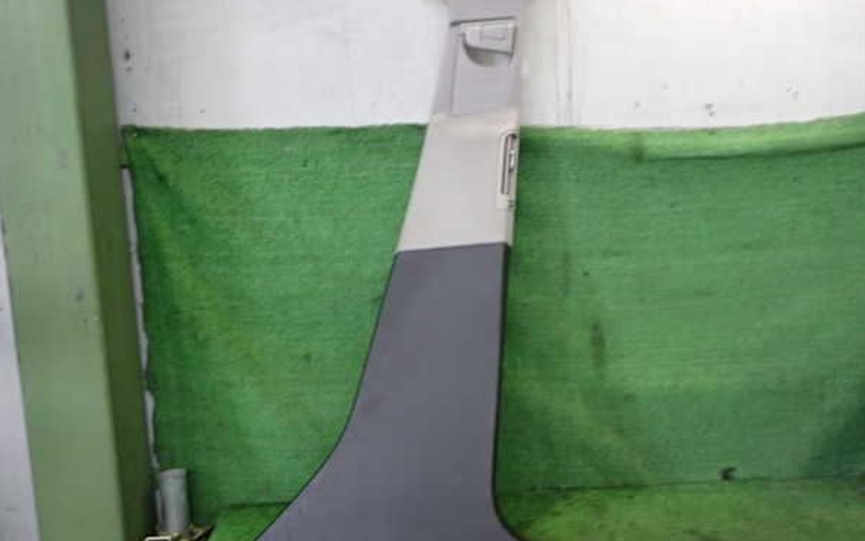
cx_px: 432
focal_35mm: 32
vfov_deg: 39.5
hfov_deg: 59.6
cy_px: 265
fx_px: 755
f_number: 2.3
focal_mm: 5.4
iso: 400
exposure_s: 1/40
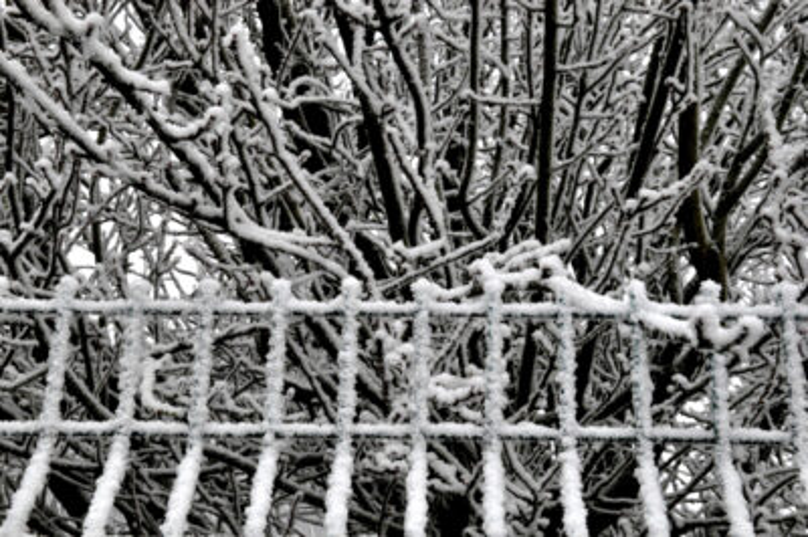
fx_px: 1514
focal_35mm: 68
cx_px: 404
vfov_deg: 20.1
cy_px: 268
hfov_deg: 29.9
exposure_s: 1/250
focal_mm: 45
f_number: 16
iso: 1600
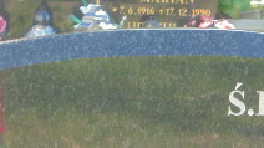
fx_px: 1679
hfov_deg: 9.0
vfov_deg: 5.0
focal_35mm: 240
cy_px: 296
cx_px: 191
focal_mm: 13.1
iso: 100
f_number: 6.1
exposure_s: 1/50
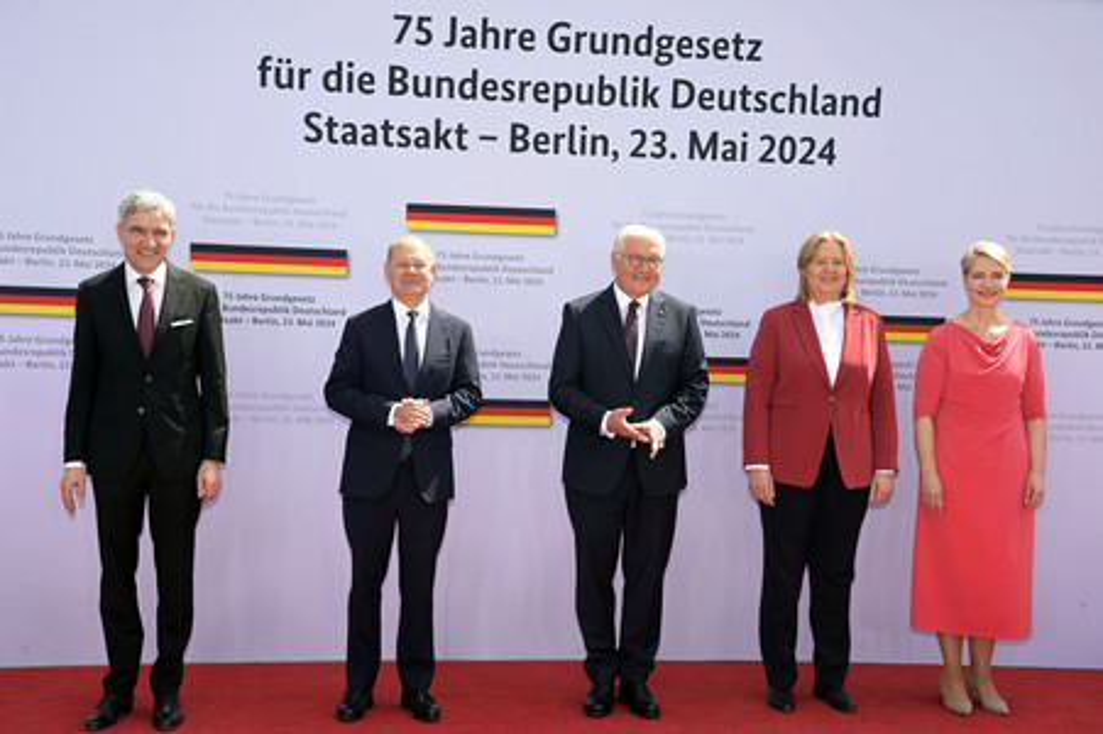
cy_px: 367
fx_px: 1592
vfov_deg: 26.0
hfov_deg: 38.2
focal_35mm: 52
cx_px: 552
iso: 400
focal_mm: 52
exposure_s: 1/250
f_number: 9
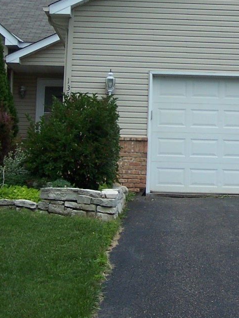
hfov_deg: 15.8
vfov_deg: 20.9
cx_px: 178
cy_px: 79
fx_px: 856
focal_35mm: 93
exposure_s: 1/750
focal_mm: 6.3
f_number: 2.8
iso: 80
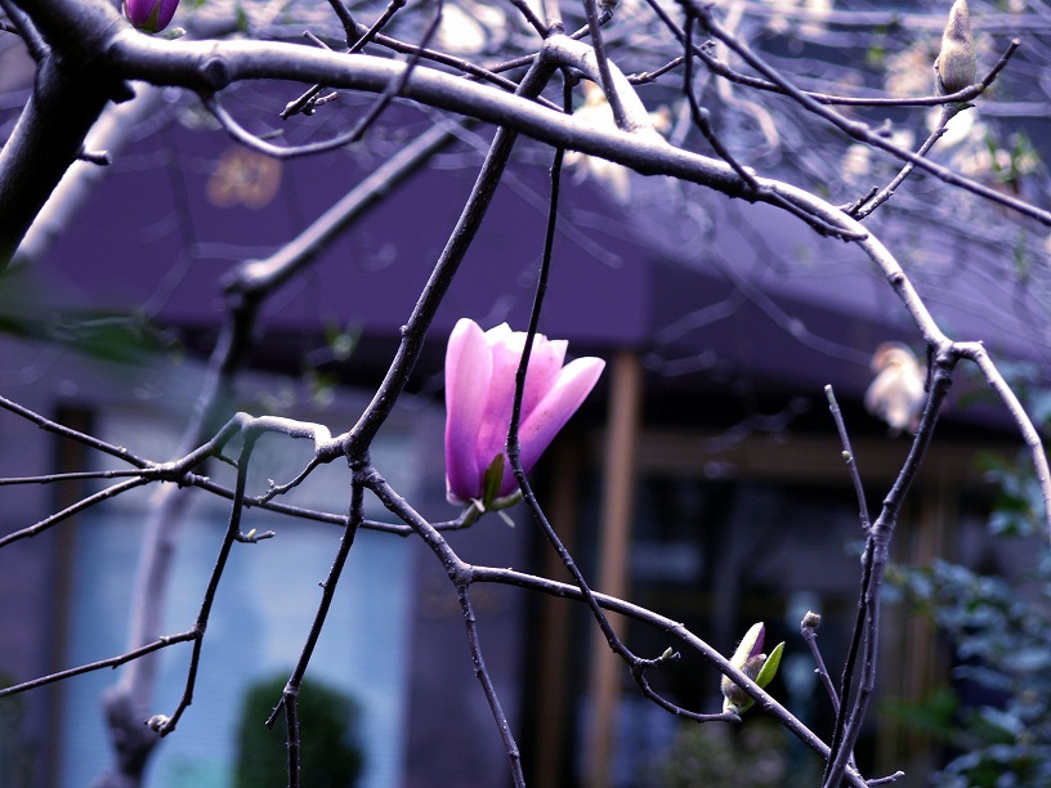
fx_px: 6133
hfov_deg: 9.8
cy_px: 394
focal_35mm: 202
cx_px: 526
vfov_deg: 7.4
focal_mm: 38.3
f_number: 3.6
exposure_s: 1/60
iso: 100
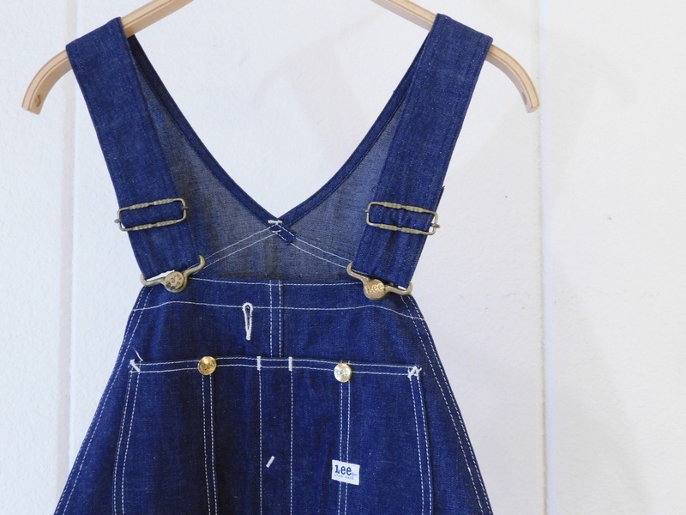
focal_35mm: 36
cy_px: 258
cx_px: 343
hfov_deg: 51.4
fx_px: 713
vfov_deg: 39.7
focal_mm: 6.3
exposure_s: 1/13
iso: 400
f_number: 3.5
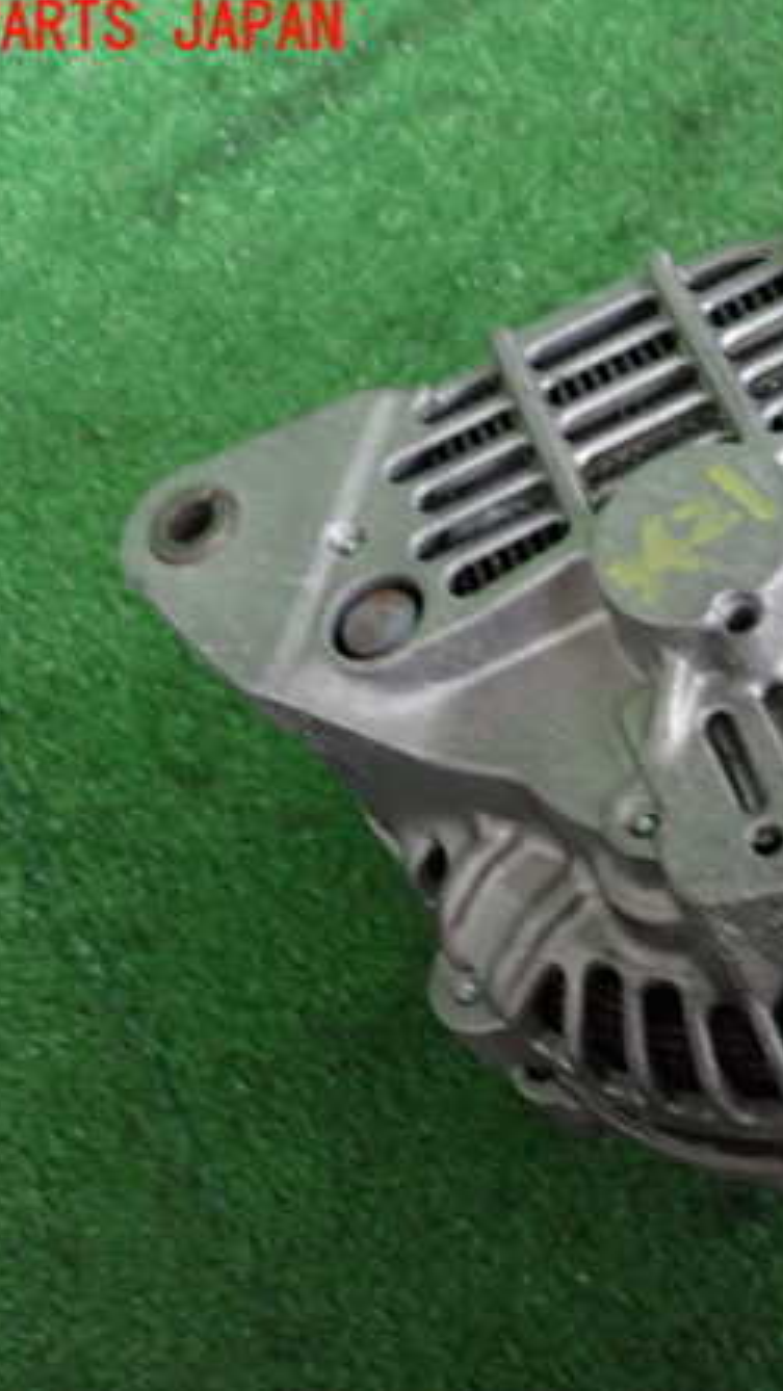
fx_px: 1623
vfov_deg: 46.4
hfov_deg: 26.2
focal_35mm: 44
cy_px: 692
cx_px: 711
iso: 800
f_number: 2.3
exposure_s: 1/30
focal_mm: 5.4
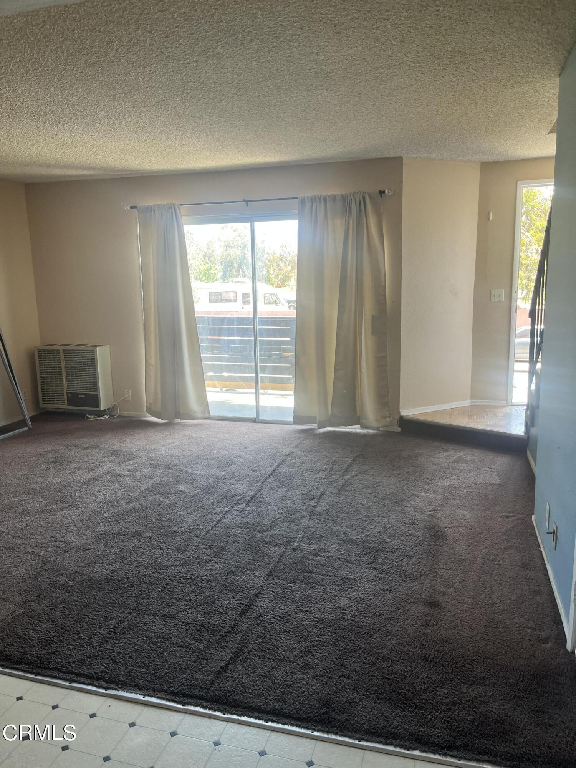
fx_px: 577
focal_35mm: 26
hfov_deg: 53.1
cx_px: 288
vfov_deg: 67.3
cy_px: 384
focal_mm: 5.1
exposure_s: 1/121
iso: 80
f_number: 1.6
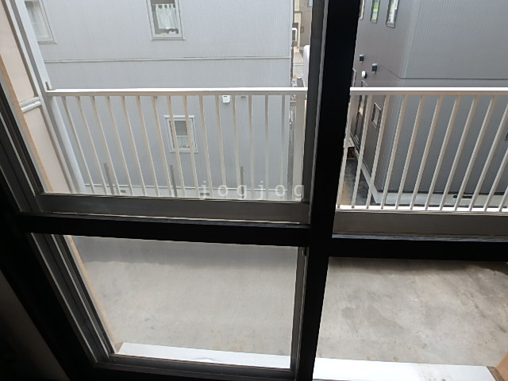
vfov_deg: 63.4
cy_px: 190
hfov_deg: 79.0
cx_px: 254
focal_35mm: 21
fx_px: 308
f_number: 3.5
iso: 125
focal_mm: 3.7
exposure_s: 1/125
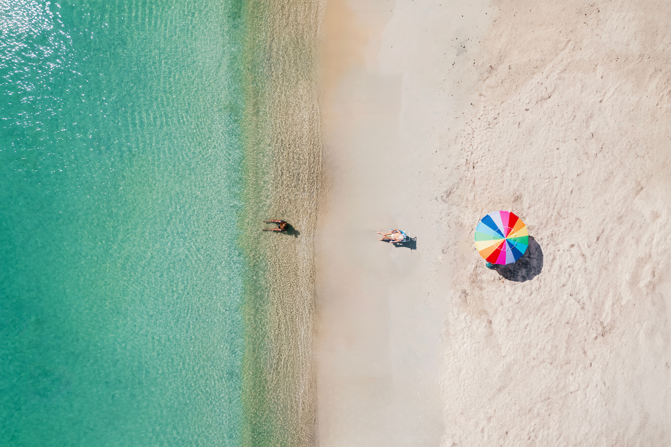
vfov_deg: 57.2
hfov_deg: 78.6
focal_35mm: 22
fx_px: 410
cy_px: 224
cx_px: 336
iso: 100
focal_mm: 8.38
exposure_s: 1/2000
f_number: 2.8
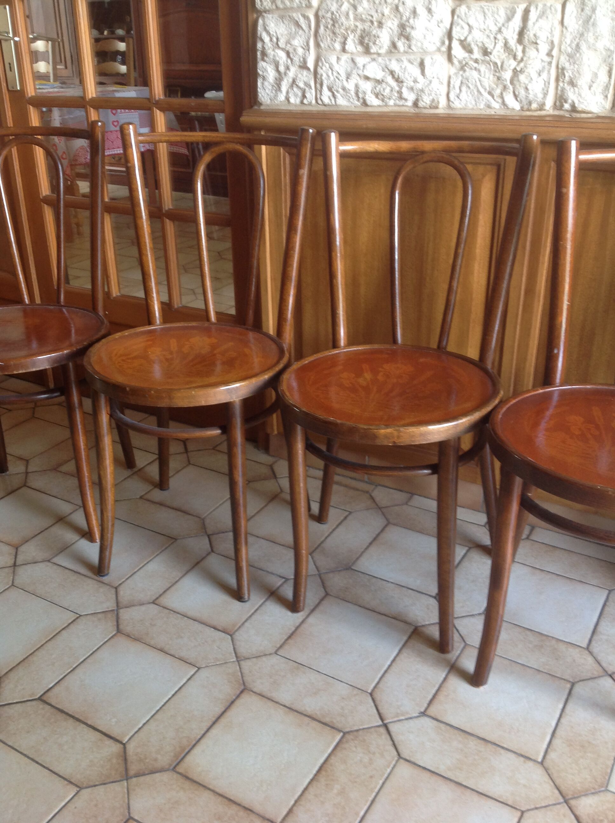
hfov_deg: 40.6
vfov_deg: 52.7
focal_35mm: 35
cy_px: 412
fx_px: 831
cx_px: 308
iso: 80
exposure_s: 1/15
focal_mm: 4.28
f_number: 2.4
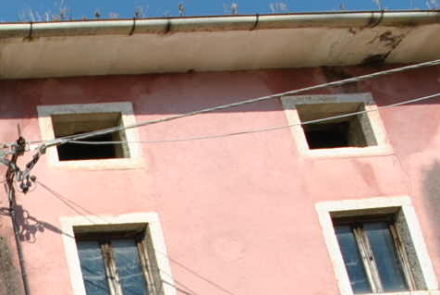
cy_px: 533
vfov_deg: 17.8
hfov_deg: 26.0
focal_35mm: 61
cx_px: -184
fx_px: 747
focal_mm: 10
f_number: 8
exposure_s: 1/250
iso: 100
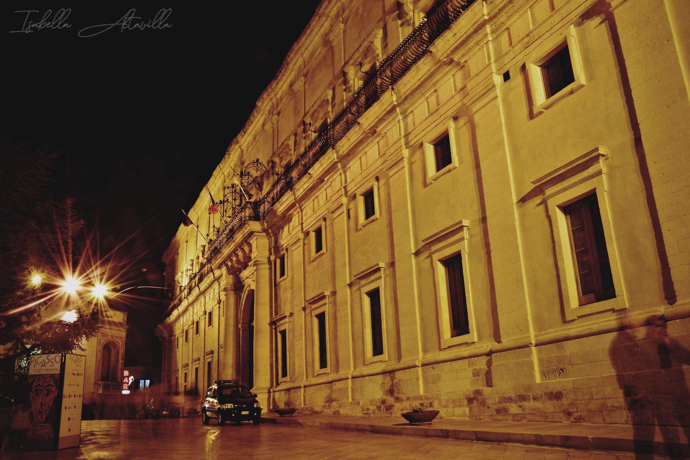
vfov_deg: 41.7
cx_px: 345
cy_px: 230
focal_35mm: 32
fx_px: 604
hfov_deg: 59.5
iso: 100
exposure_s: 13
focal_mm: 21
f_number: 25
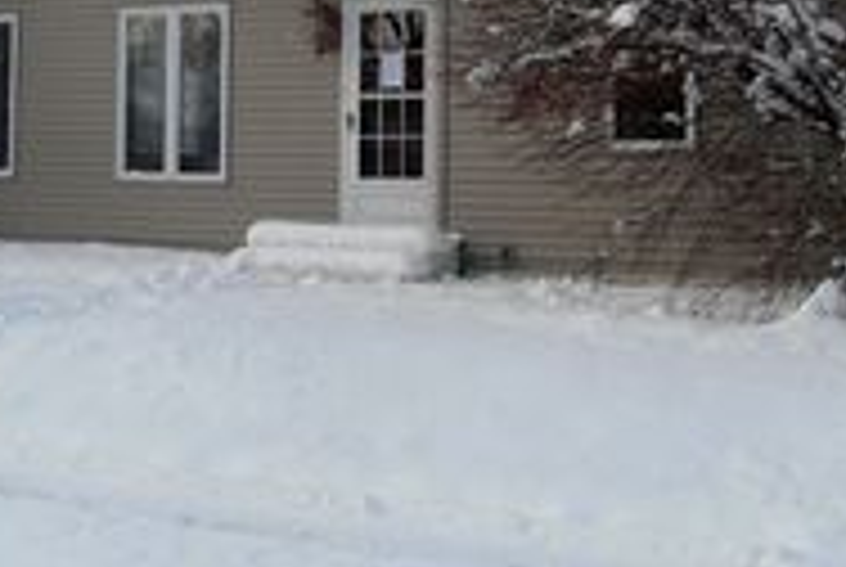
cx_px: 315
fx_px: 1530
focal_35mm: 65
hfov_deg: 30.8
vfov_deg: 20.4
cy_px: 4
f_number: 7
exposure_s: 1/180
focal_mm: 6.3
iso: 80
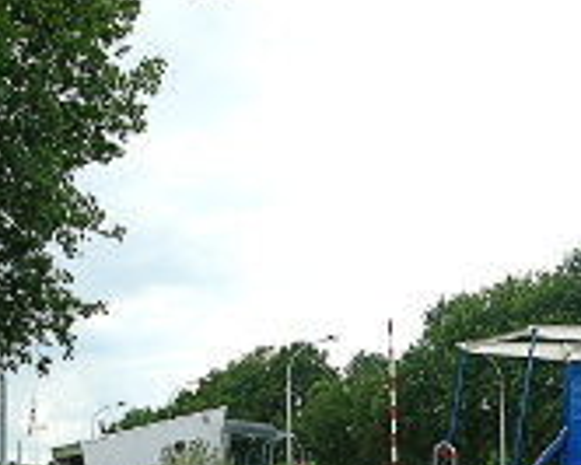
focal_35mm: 68
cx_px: 537
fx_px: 1170
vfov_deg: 21.6
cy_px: 472
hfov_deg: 26.8
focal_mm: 18
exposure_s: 1/125
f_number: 5
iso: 100
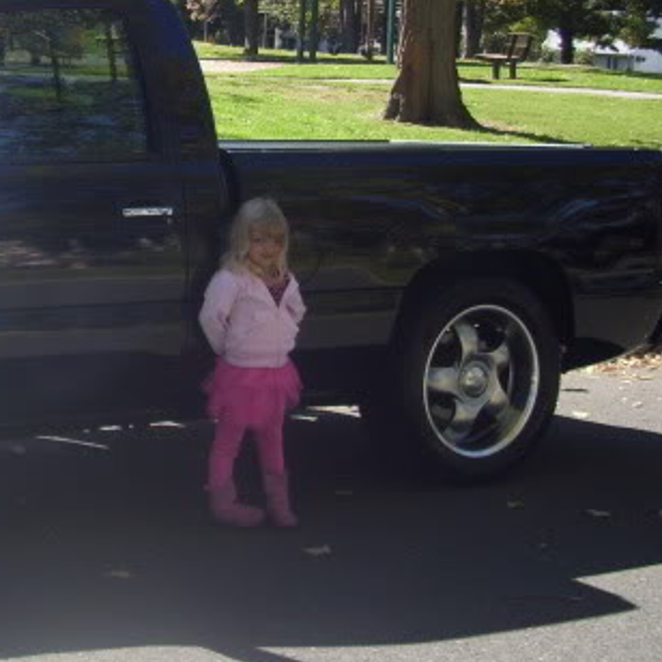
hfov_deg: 21.5
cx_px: 9
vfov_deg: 22.2
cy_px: 260
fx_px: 1688
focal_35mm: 78
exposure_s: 1/320
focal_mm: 5.7
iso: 80
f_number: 2.9
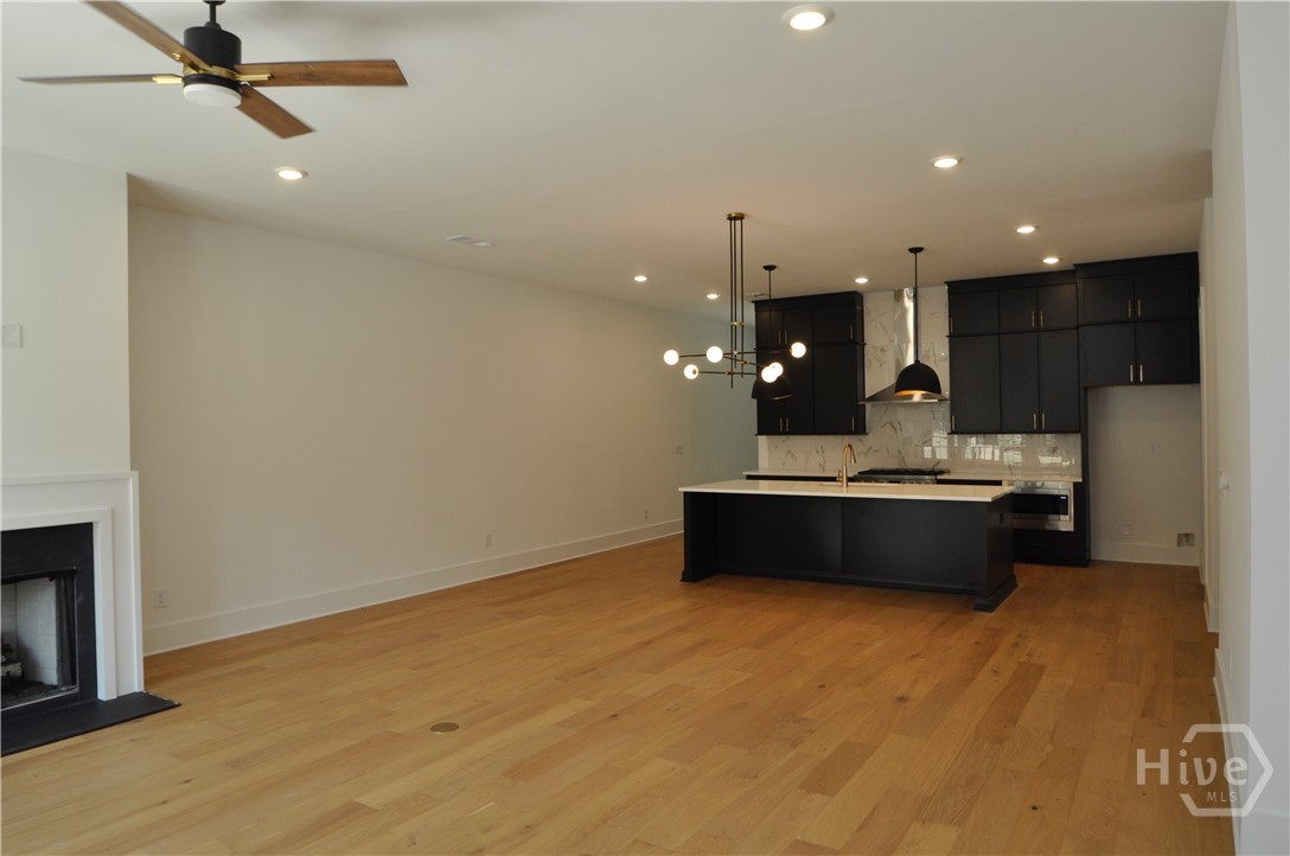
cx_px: 645
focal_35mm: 22
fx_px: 805
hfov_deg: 77.4
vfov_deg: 56.0
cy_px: 428
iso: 400
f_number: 5
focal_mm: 15
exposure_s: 1/100
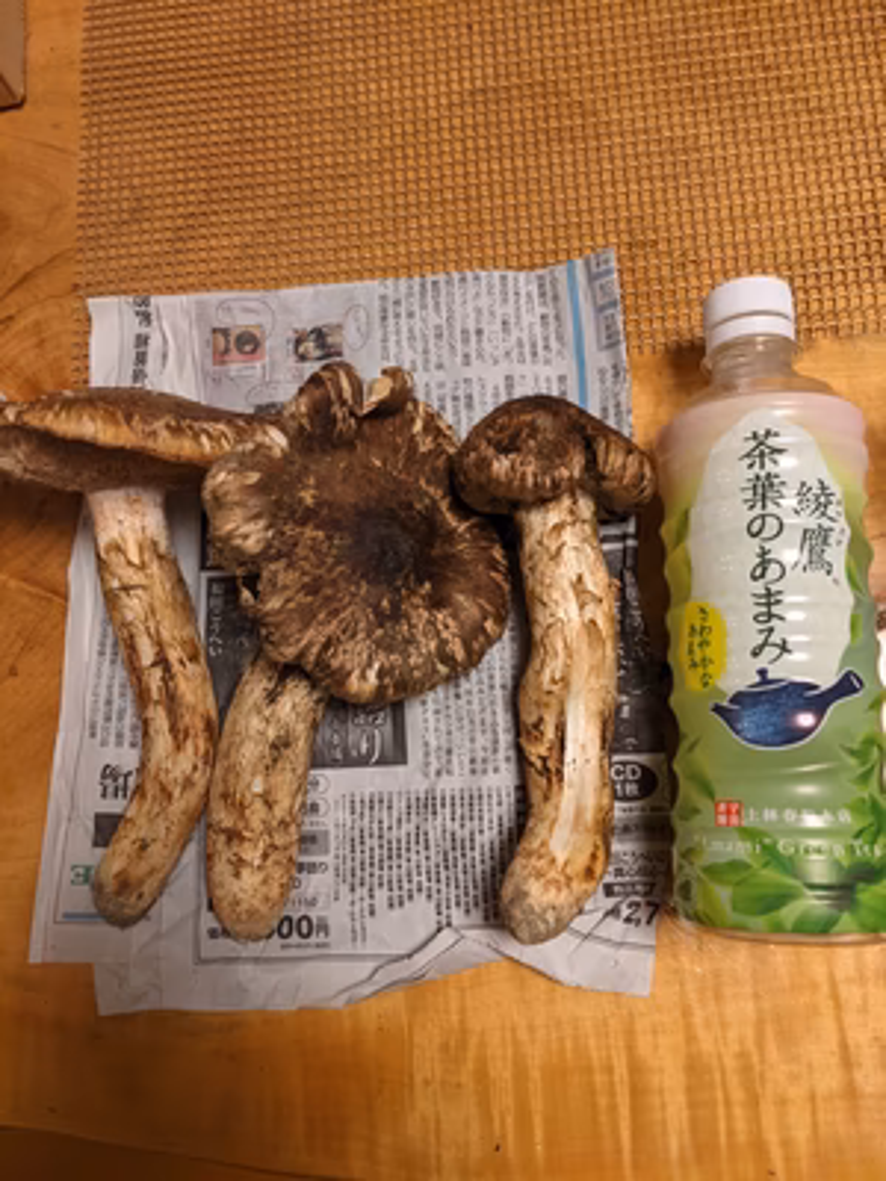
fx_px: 921
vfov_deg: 65.3
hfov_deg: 51.4
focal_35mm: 27
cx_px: 443
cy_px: 590
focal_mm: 4.38
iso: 77
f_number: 1.73
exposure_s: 1/24
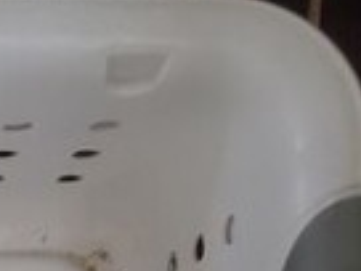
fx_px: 1220
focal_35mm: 117
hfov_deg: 14.7
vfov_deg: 11.7
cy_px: 486
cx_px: -295
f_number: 1.5
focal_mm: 4.3
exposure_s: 1/24
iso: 500
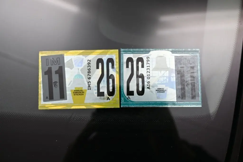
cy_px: 81
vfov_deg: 36.2
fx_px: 248
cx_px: 122
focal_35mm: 37
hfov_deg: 52.2
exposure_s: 1/250
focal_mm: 24.5
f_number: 4.5
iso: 200
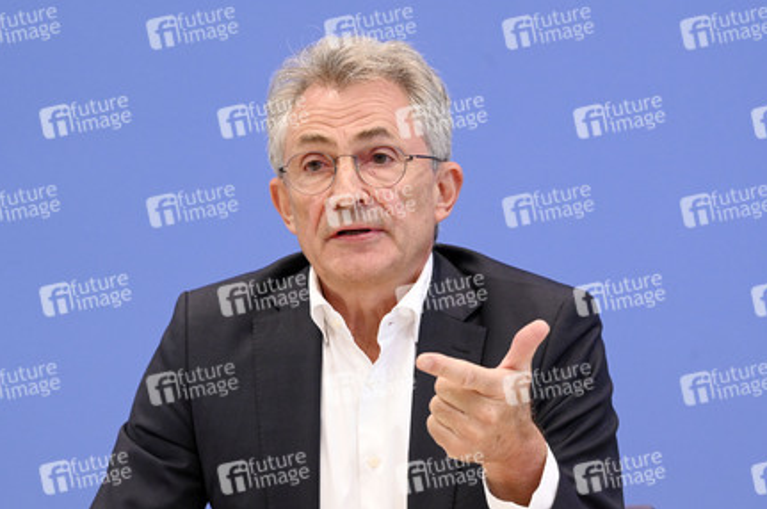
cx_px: 394
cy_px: 251
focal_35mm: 110
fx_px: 2340
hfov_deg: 18.6
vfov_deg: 12.4
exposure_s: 1/640
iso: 6400
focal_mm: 105
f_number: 6.3
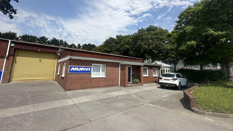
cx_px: 117
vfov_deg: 66.6
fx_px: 99
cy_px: 55
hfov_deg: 99.4
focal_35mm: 16
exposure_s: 1/2564
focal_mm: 2.22
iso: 40
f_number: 2.2
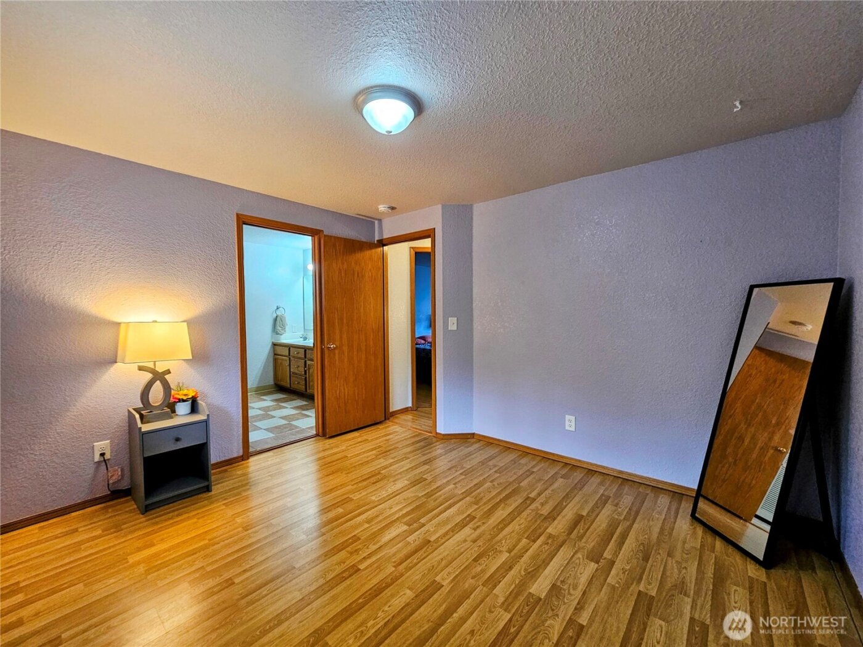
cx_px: 432
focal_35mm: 13
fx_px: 324
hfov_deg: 106.2
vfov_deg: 89.9
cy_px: 324
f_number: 2.2
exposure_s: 1/60
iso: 200
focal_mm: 2.2
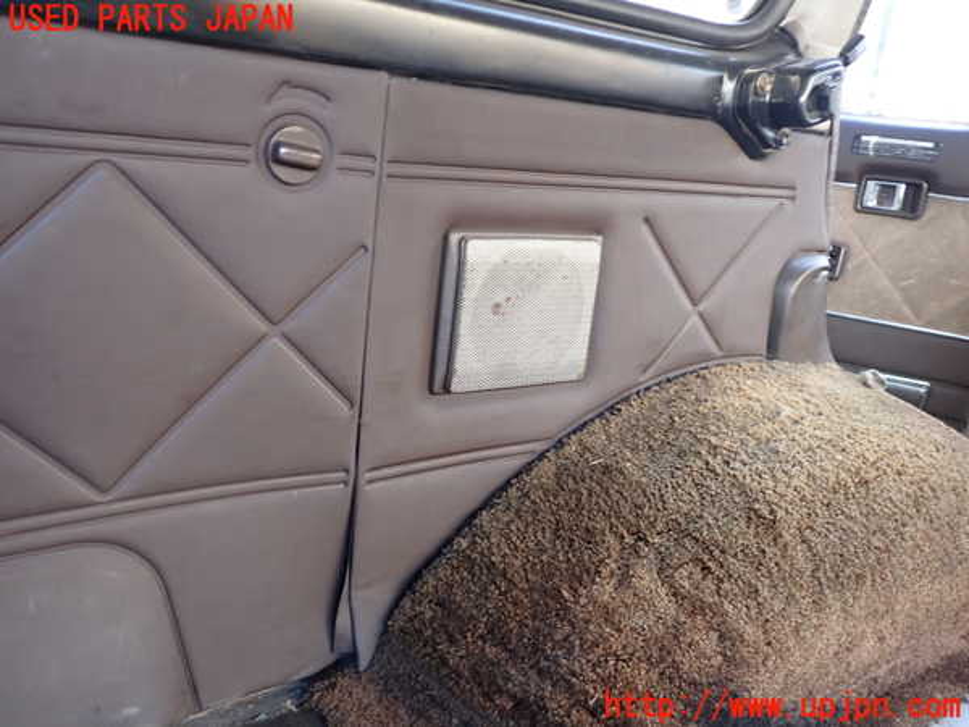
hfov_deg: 60.0
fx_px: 840
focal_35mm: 30
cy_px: 364
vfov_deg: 46.8
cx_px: 484
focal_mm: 5.4
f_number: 2.3
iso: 200
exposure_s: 1/30
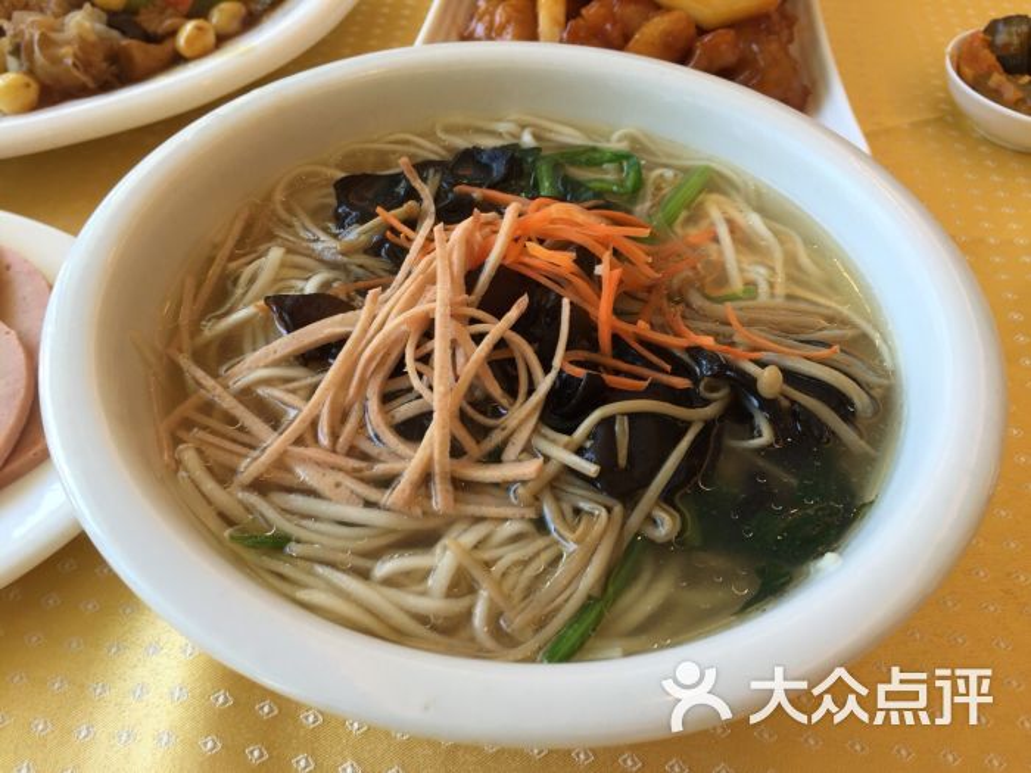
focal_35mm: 29
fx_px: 864
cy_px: 386
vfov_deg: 48.2
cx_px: 516
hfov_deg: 61.7
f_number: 2.2
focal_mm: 4.15
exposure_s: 1/60
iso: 32
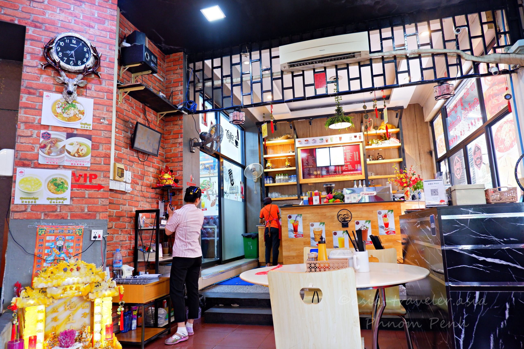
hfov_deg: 76.1
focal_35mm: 23
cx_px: 262
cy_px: 174
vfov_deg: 55.1
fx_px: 335
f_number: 3.5
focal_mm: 15
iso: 800
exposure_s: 1/34
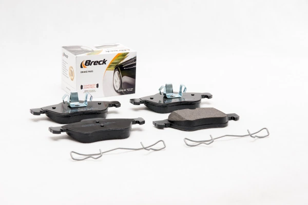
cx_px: 154
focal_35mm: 90
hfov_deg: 22.6
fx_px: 770
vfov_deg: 15.2
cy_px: 102
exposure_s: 1/200
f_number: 11
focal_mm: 60
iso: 100
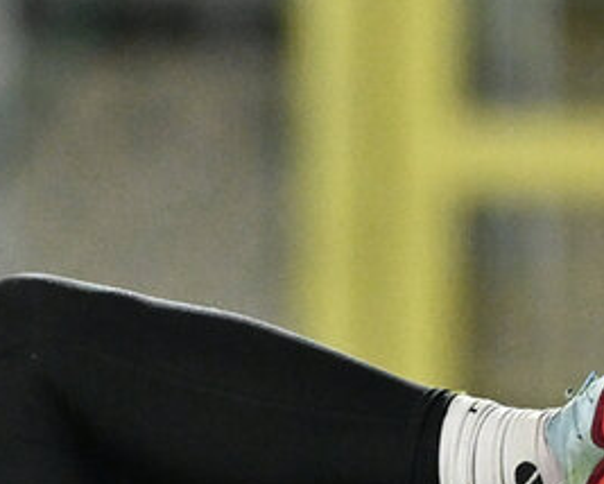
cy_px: 672
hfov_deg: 1.3
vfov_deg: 1.1
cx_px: -66
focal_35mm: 1438
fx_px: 25725
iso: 3200
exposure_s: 1/1600
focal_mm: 400
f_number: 3.2
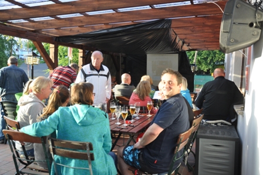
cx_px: 132
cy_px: 88
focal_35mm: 32
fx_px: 230
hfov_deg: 59.5
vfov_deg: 41.7
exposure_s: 1/100
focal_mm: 21
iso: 400
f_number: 5
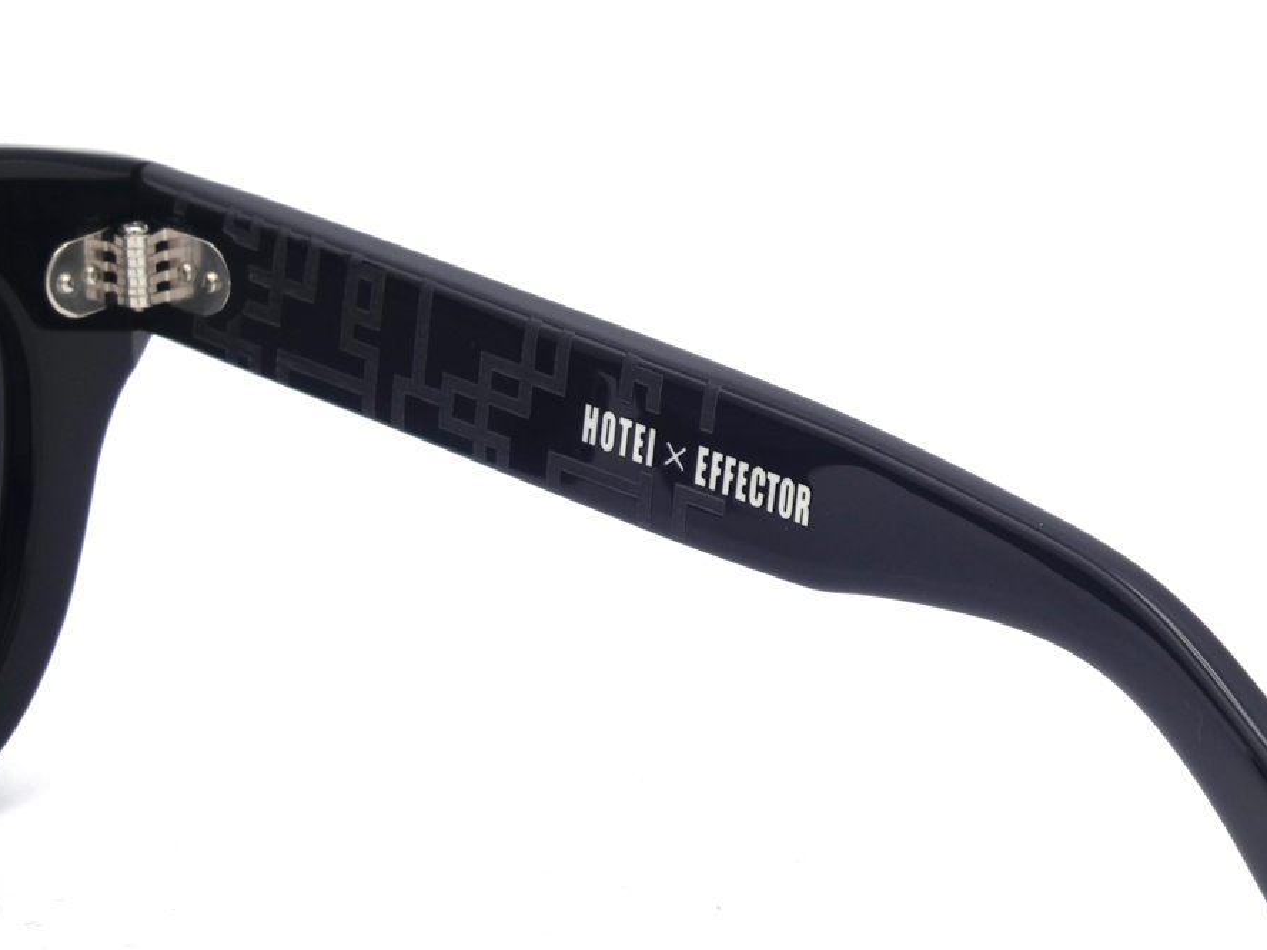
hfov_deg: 8.2
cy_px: 496
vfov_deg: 6.2
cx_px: 661
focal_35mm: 241
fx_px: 8821
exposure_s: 1/200
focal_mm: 38.4
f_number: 5.6
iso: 80
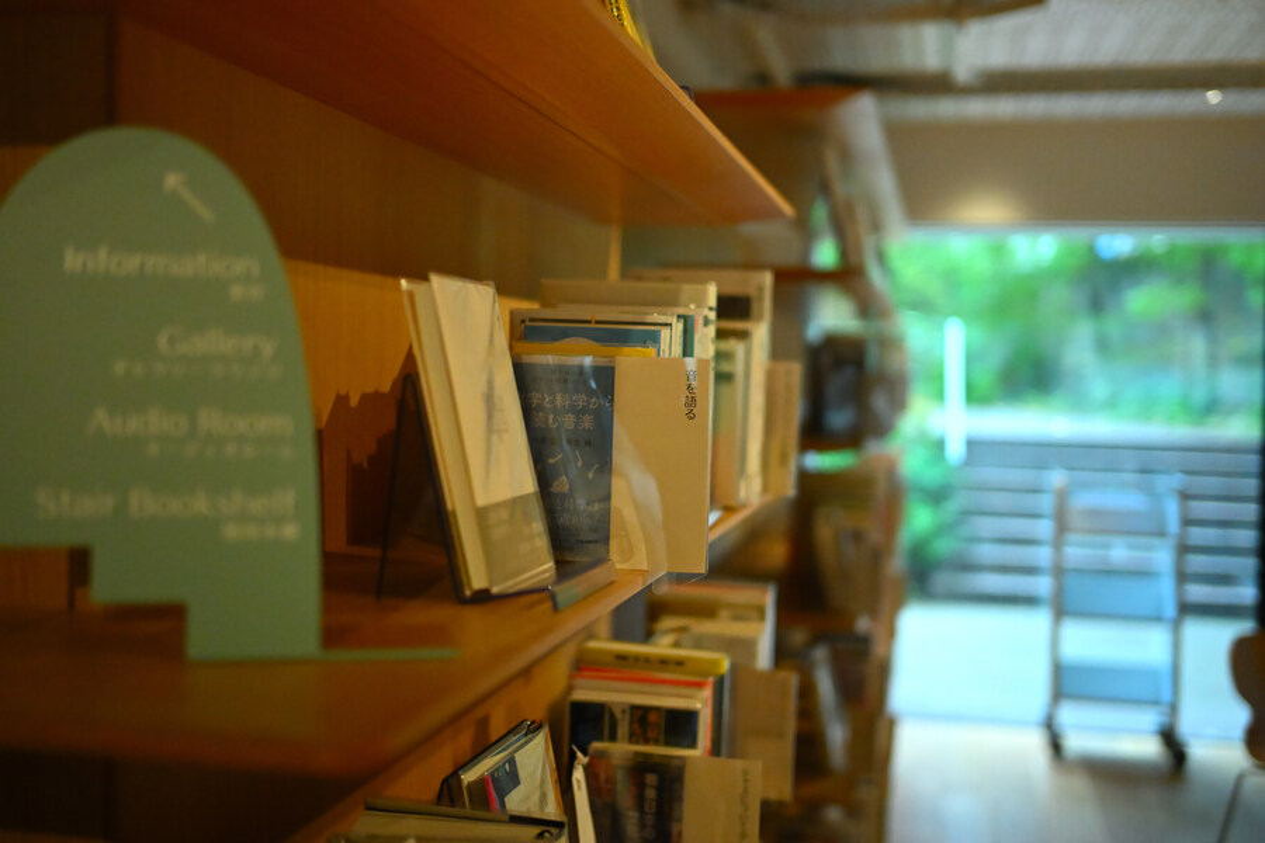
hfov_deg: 48.5
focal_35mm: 40
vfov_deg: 33.4
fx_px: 1405
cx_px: 632
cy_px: 422
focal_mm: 40
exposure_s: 1/8000
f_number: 2
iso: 10000
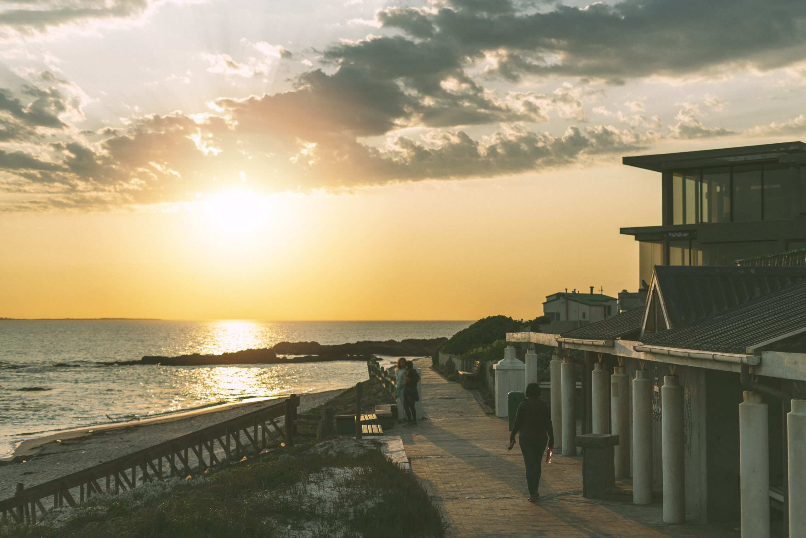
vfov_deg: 27.0
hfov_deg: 39.6
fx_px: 1120
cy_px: 269
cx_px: 403
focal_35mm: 50
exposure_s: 1/2000
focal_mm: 50
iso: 100
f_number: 2.8
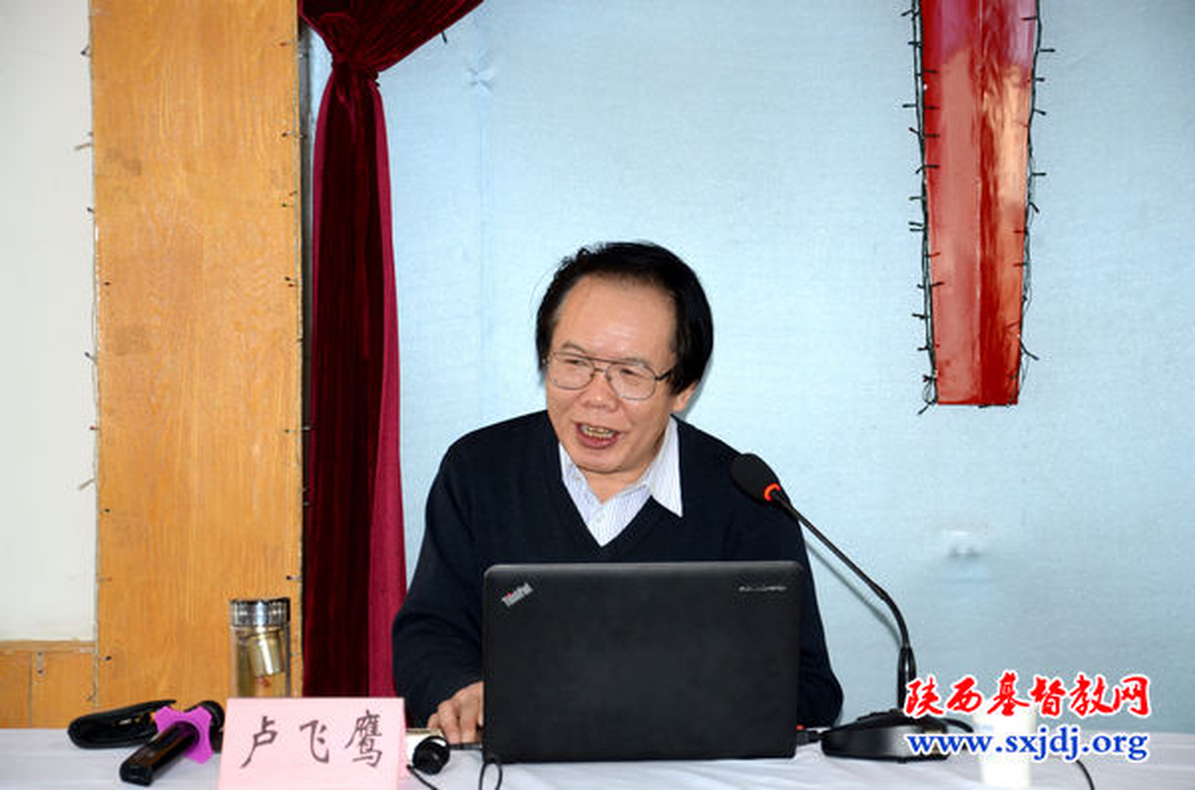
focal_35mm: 99
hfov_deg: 20.7
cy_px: 395
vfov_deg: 13.8
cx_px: 598
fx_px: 3278
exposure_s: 1/60
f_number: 5.3
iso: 500
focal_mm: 66
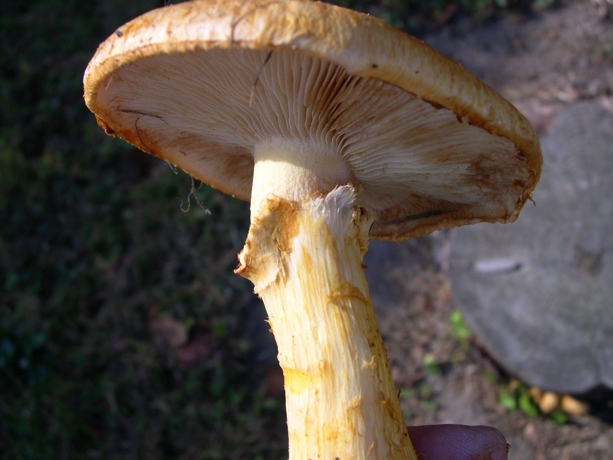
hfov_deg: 49.0
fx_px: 673
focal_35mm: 38
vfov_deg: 37.7
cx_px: 306
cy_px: 230
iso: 100
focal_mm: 8
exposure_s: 1/159
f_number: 7.6
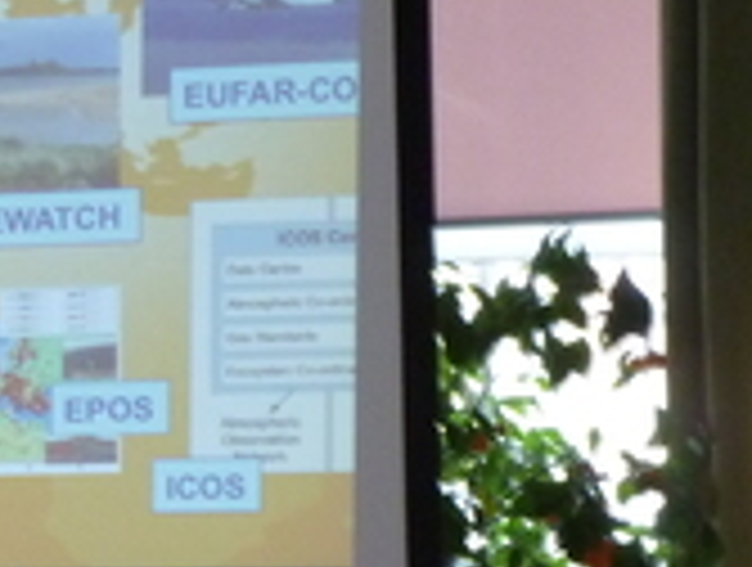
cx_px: -576
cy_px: 459
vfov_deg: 5.8
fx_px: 5617
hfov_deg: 7.4
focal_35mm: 258
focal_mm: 11.9
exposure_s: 1/40
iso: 320
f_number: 4.1
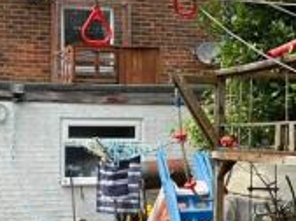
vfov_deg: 17.6
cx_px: 162
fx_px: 708
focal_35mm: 83
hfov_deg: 23.6
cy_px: 164
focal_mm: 6.86
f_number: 1.78
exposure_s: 1/1779
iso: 80
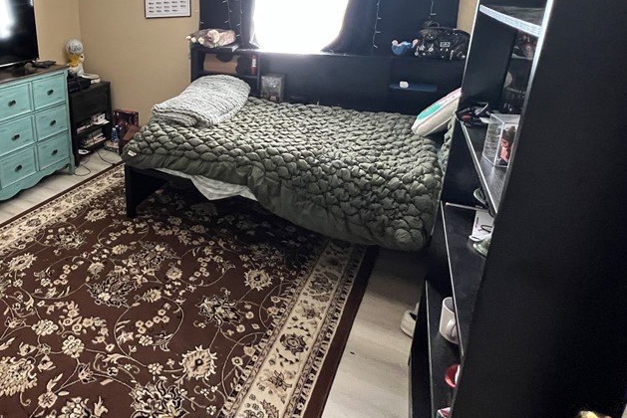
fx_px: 383
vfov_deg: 55.1
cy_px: 114
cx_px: 137
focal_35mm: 22
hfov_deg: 71.6
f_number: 1.8
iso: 500
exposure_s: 1/60
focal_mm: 1.57
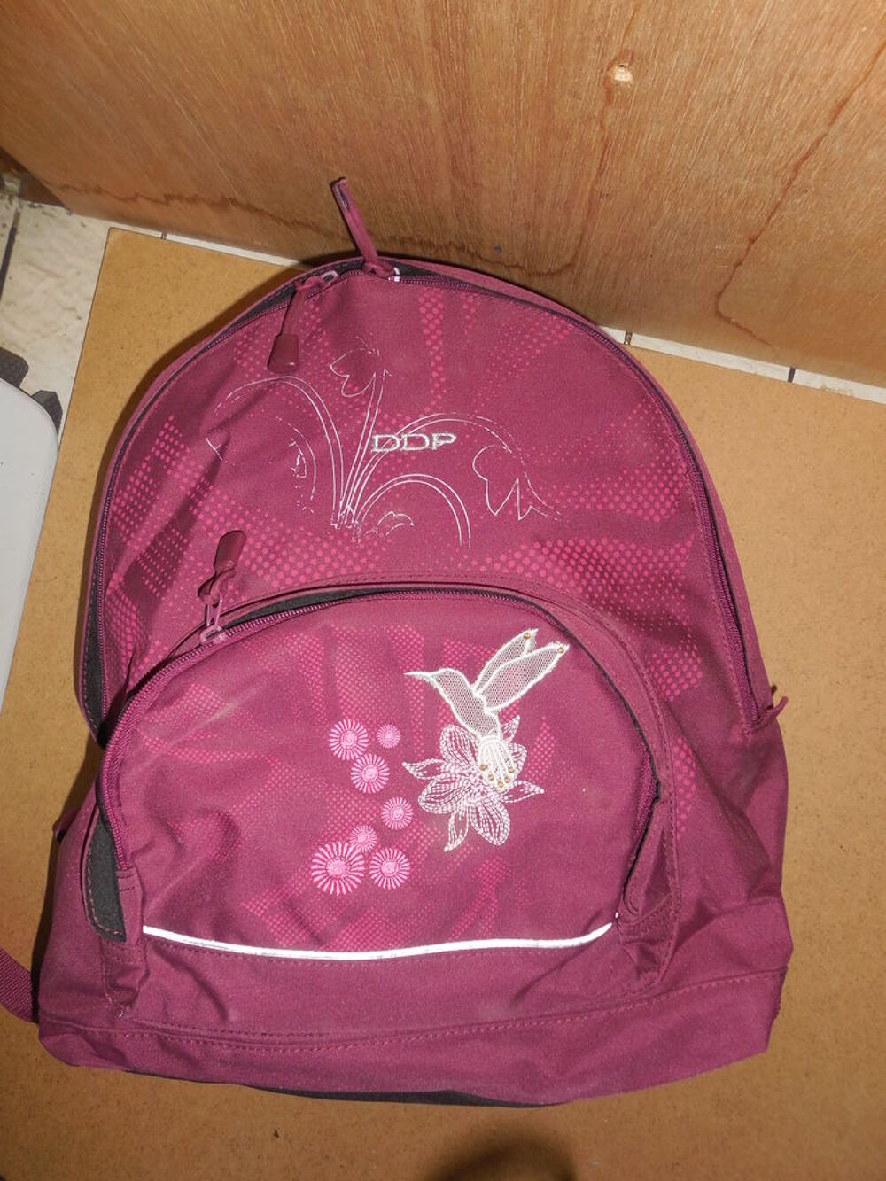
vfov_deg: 67.3
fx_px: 887
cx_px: 443
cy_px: 590
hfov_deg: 53.1
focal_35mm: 26
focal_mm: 4.6
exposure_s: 1/25
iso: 125
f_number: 3.5
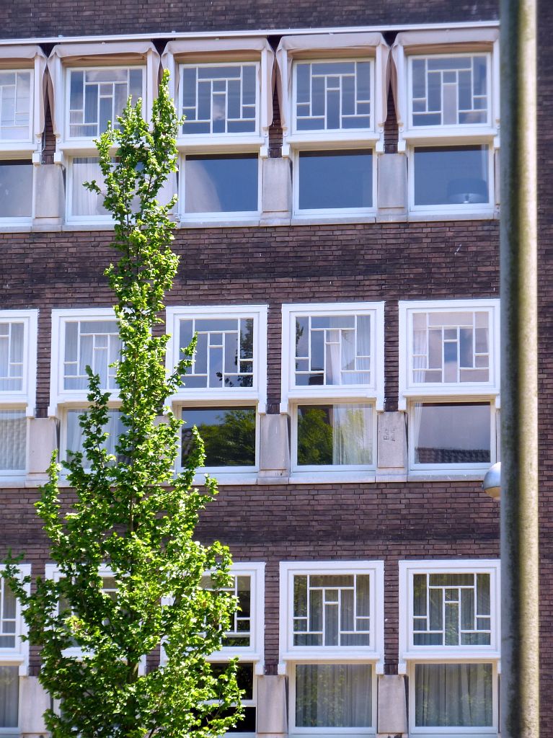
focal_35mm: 128
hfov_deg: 11.6
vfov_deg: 15.4
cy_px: 369
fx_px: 2729
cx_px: 276
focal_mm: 21
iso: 80
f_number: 4.4
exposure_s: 1/100
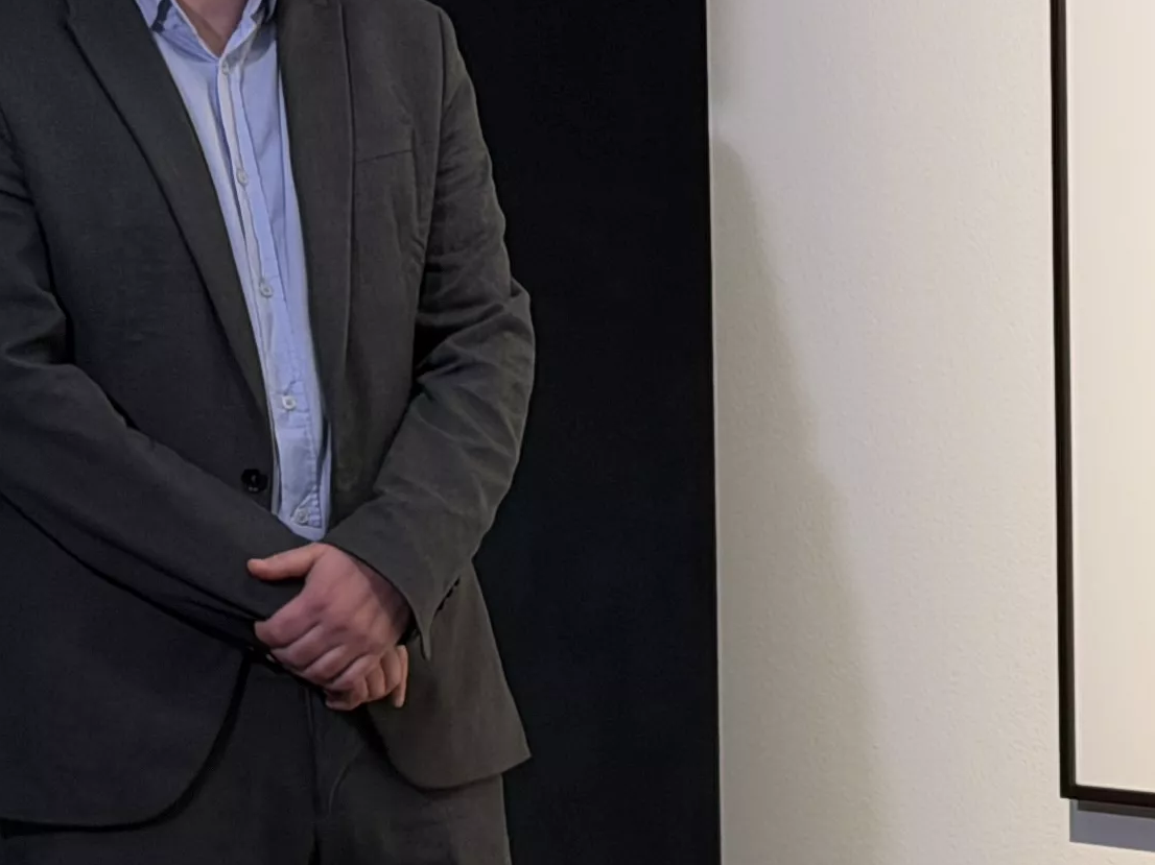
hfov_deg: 11.0
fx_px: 5838
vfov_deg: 8.4
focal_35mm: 175
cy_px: 892
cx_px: 1619
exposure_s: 1/50
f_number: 1.78
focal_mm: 6.76
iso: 80
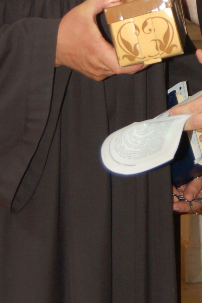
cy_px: -7
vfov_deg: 12.2
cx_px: 212
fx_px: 1408
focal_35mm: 167
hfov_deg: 8.2
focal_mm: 32
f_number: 4.5
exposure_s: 1/60
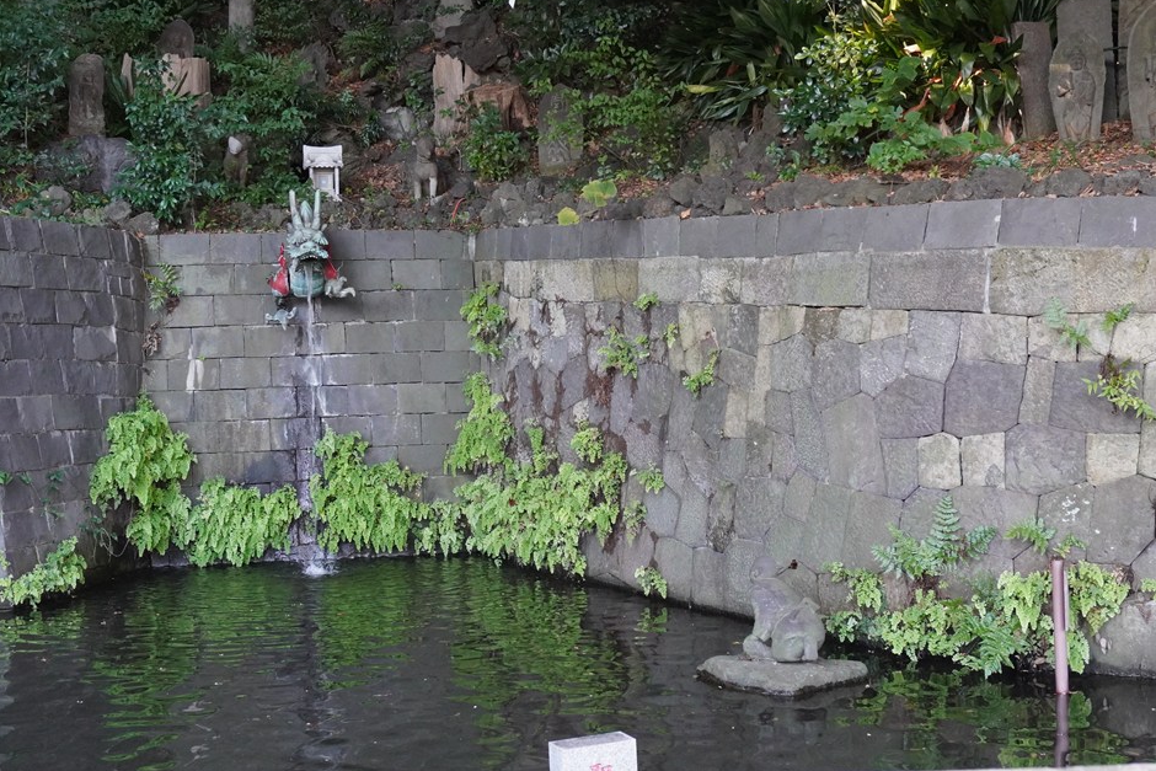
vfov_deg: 27.5
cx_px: 588
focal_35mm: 49
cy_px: 387
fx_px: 1574
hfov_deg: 40.3
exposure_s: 1/50
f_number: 8
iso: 3200
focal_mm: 30
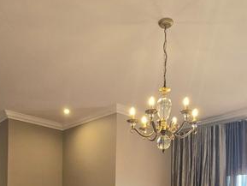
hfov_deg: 51.2
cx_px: 110
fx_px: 257
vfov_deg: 34.1
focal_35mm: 36
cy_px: 207
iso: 100
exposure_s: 1/100
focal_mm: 2.2
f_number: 2.2
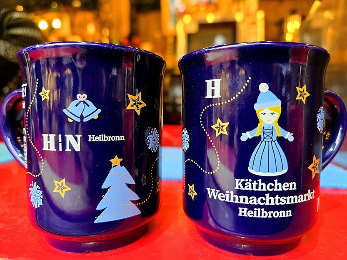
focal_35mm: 23
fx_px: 231
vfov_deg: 58.9
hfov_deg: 73.9
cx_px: 174
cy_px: 130
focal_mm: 6.3
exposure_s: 1/101
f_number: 1.7
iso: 250
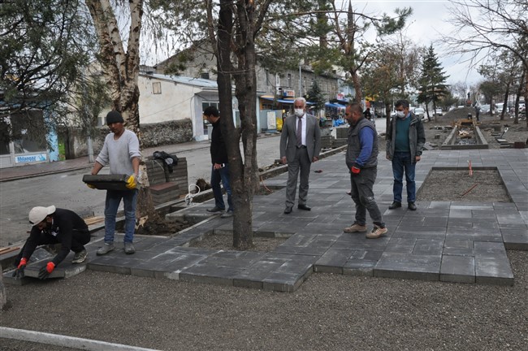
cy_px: 176
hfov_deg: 57.3
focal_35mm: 33
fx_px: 484
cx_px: 264
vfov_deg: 39.9
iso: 1000
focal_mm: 22
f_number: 13
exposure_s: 1/160
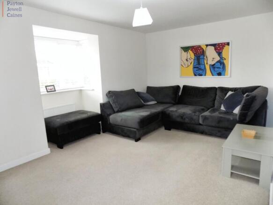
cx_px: 136
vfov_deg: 58.9
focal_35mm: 23
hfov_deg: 73.9
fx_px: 181
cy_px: 102
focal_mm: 4
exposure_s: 1/30
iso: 280
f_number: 3.1
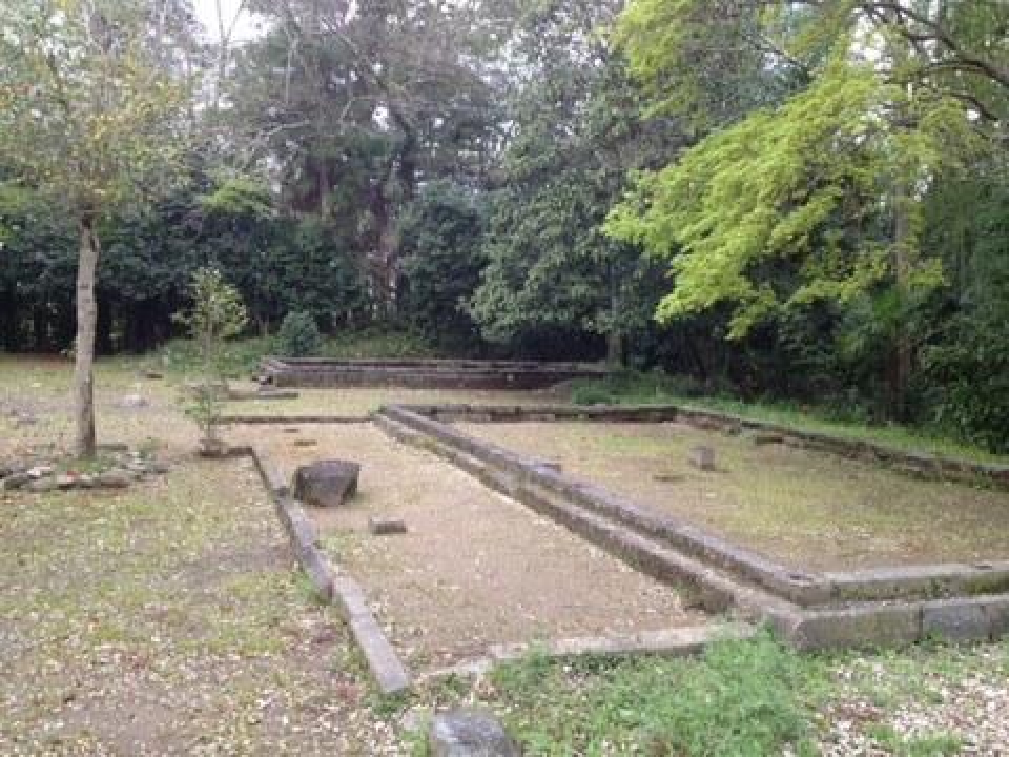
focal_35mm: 35
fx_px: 1020
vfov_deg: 40.7
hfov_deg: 52.6
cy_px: 378
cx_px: 504
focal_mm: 4.28
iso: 50
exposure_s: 1/170
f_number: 2.4
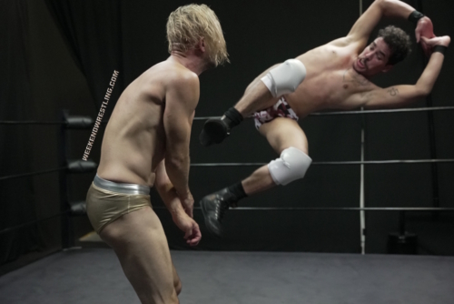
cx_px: 227
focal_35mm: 40
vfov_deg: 33.7
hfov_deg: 48.8
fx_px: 501
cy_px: 152
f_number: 3.5
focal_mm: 39.7
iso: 12800
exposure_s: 1/400
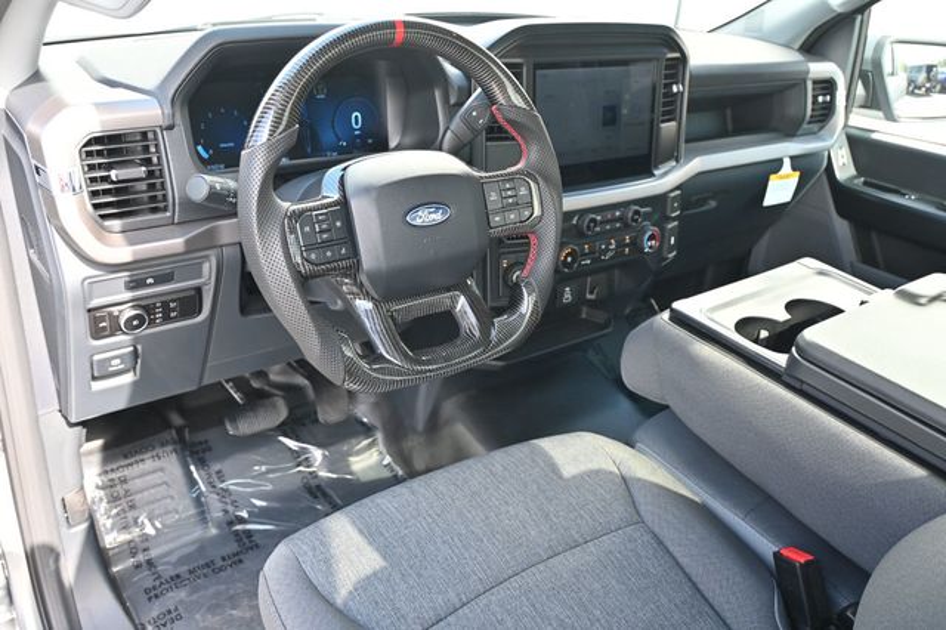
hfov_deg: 62.0
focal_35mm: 30
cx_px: 473
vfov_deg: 43.6
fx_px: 788
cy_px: 315
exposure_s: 1/125
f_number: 3.8
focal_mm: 20
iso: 500
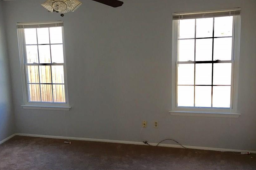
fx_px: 270
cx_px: 104
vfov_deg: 35.0
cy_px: 88
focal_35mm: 38
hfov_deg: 50.4
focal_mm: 4.15
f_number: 2.2
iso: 32
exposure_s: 1/30
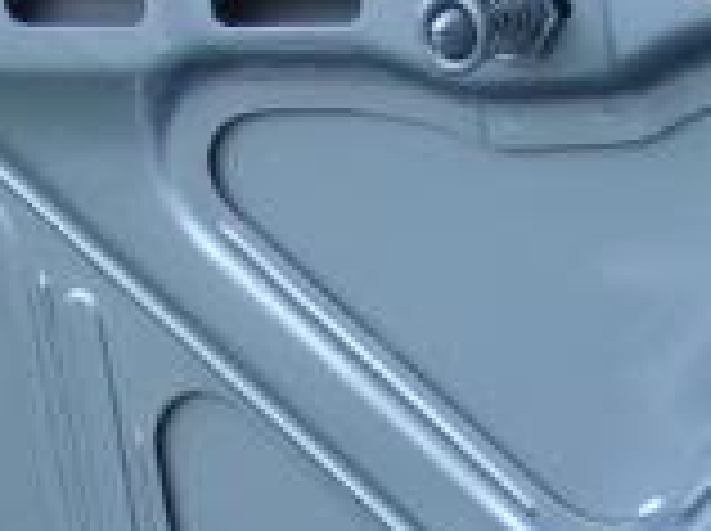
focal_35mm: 146
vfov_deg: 9.8
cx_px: 675
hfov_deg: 13.4
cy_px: 810
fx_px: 2994
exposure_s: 1/62.1
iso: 154
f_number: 3.5
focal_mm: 6.3
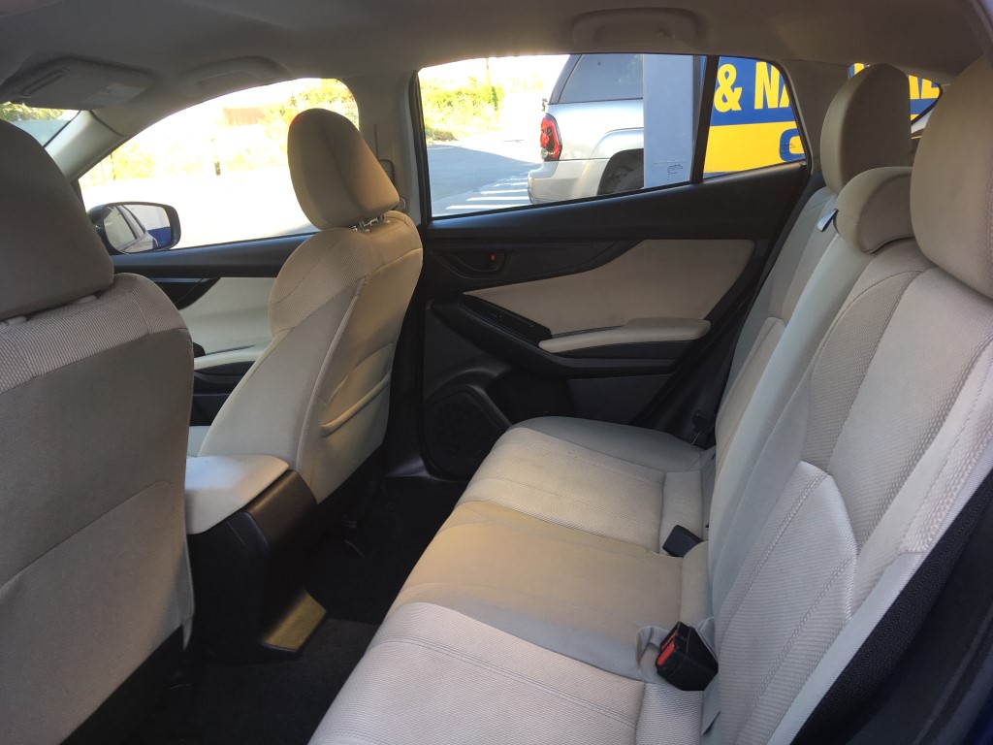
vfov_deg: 48.2
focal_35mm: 29
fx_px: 832
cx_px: 496
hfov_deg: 61.7
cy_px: 372
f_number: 2.2
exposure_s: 1/60
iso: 25
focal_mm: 4.15
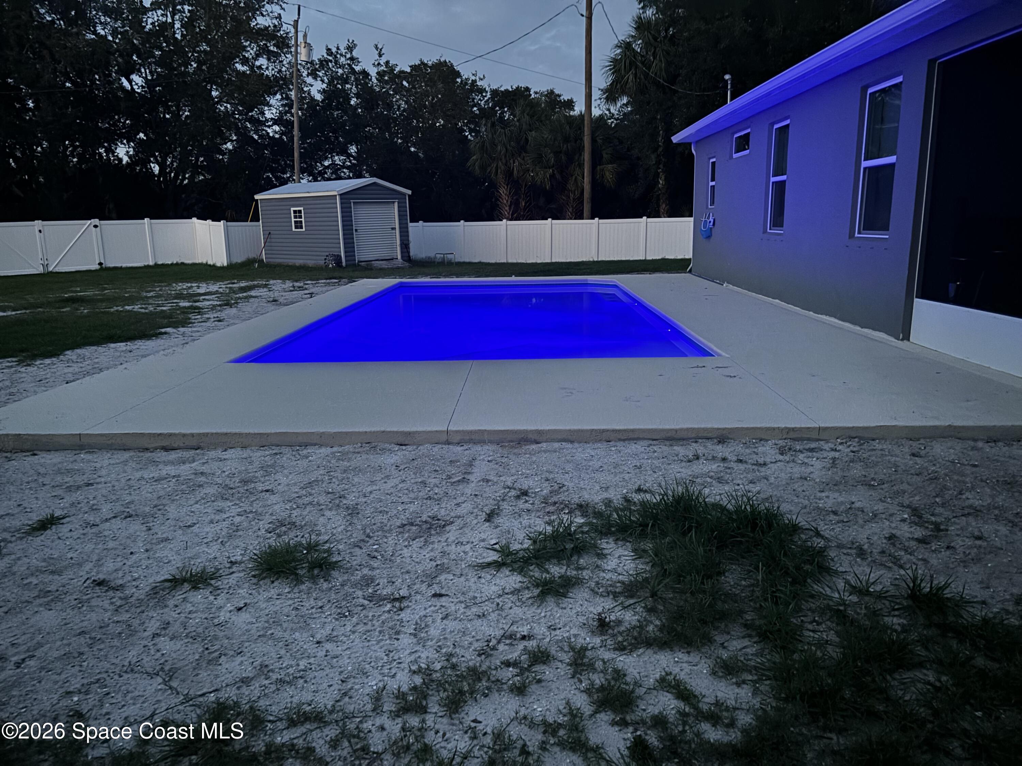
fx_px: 768
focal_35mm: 26
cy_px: 383
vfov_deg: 53.1
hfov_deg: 67.3
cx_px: 511
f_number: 1.6
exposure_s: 1/9
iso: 1000
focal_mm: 5.96
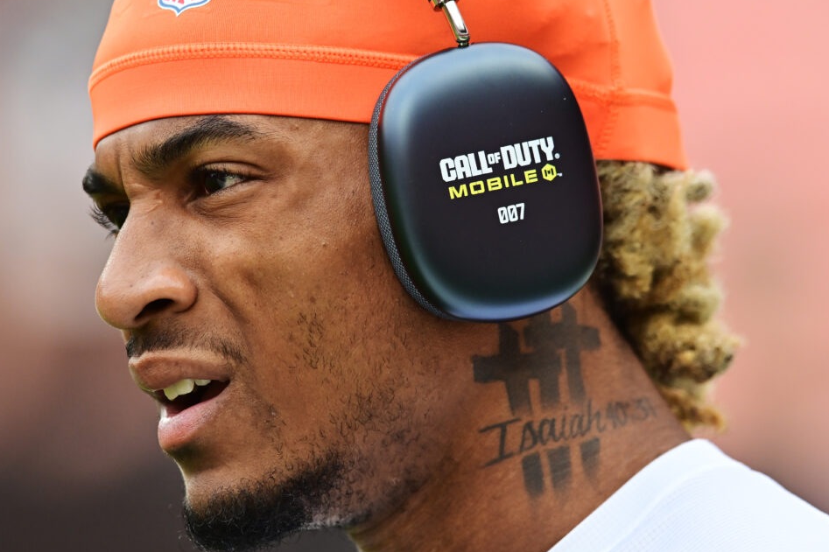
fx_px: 14941
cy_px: 280
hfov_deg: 3.2
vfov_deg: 2.1
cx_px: 443
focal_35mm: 649
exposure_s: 1/2500
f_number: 4
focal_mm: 400
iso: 640
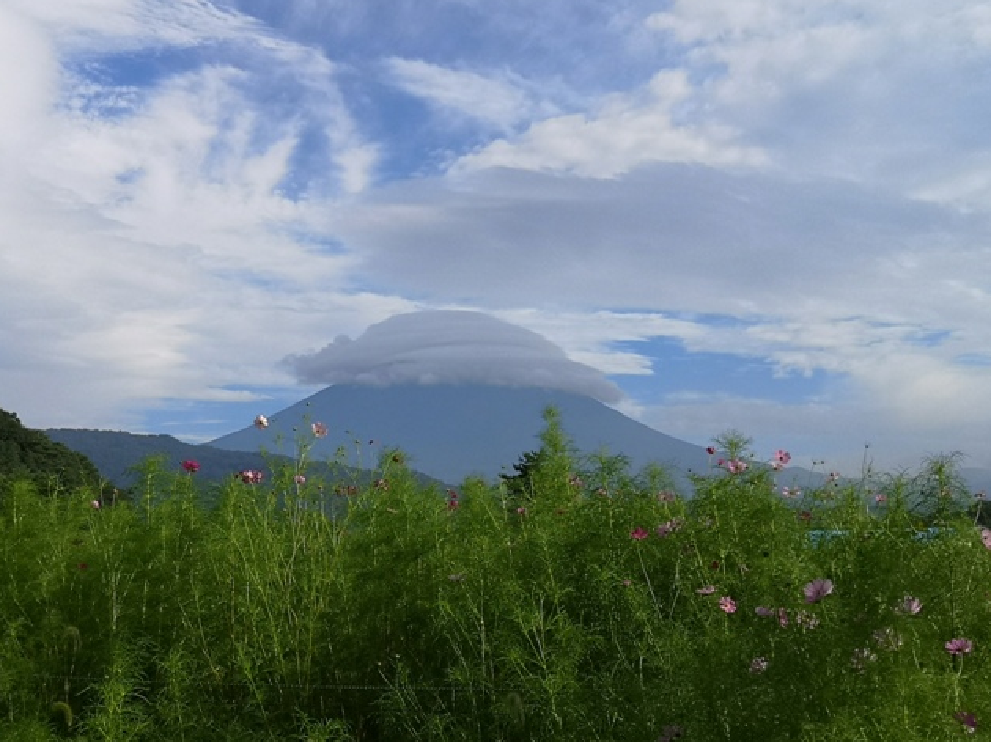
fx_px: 1345
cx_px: 398
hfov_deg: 40.3
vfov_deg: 30.8
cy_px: 303
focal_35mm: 47
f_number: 1.8
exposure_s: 1/3215
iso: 50
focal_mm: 3.95
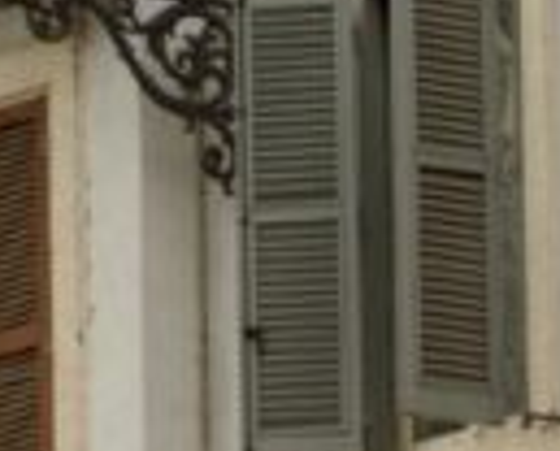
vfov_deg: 3.4
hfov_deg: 4.2
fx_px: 7597
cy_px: -206
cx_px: -200
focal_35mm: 457
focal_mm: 70
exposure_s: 1/160
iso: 100
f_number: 5.6
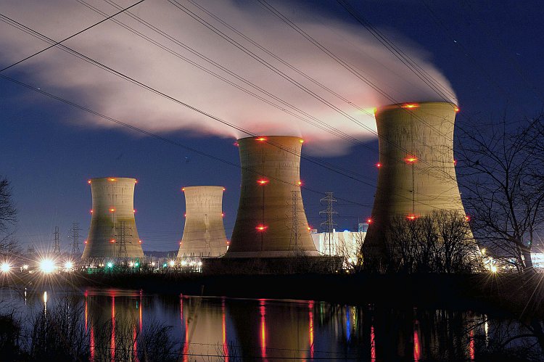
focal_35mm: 56
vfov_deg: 24.2
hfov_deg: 35.7
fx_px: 846
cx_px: 272
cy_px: 181
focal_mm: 56
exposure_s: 30
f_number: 13
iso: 2000
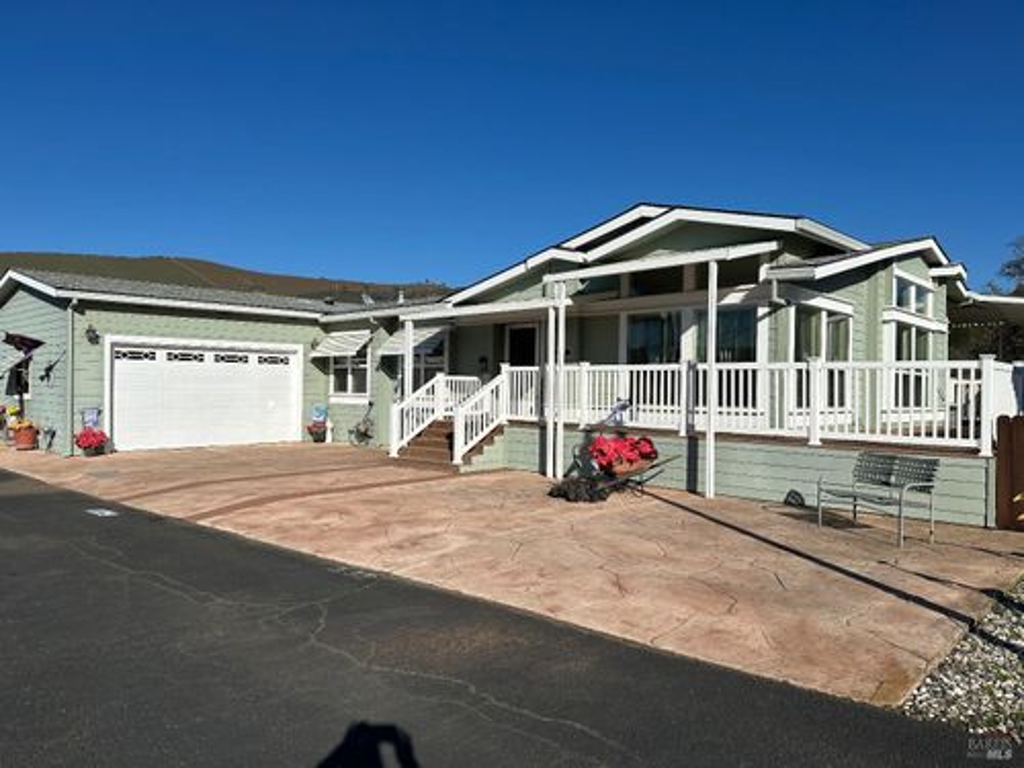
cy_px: 384
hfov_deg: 71.6
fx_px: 710
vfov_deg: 56.8
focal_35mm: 24
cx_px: 512
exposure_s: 1/10753
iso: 80
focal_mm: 6.86
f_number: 1.78
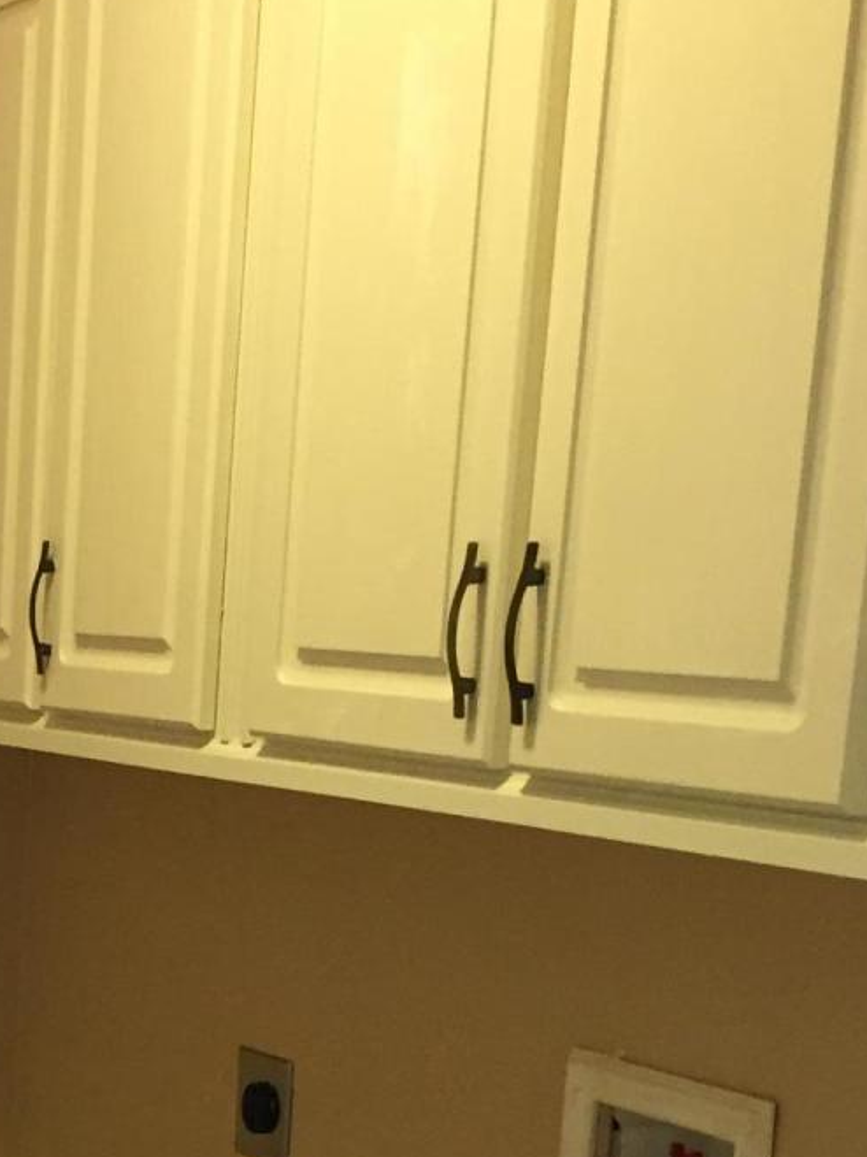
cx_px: -281
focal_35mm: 88
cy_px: 1254
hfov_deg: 15.9
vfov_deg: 21.2
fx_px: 2940
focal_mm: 4.15
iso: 125
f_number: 2.2
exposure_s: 1/30
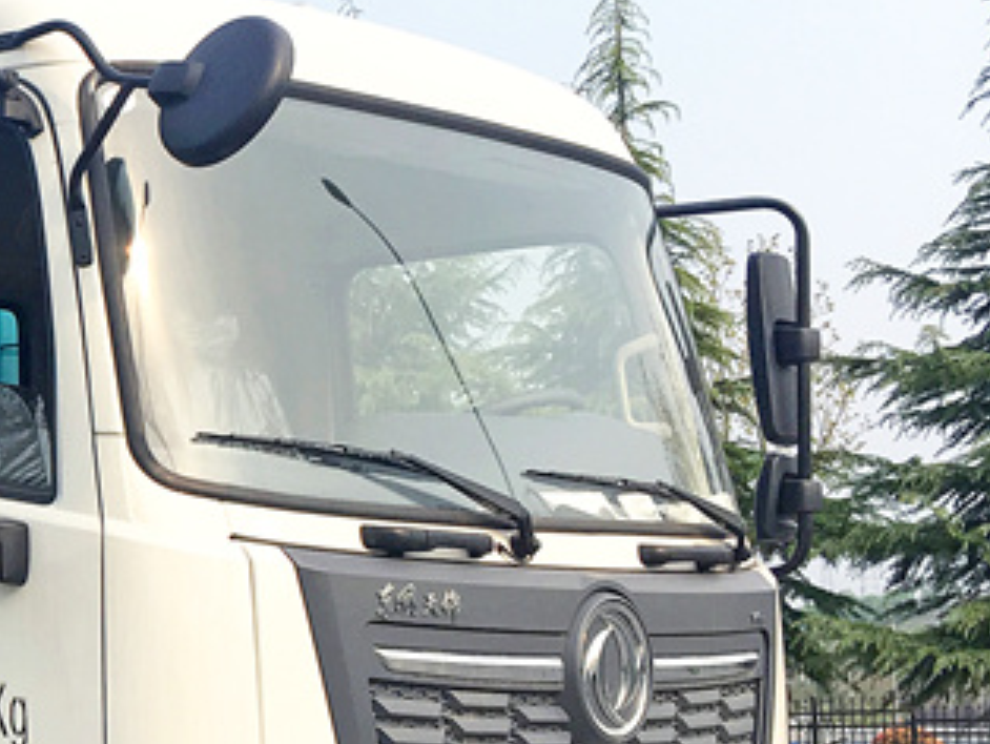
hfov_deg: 21.3
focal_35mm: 83
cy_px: 452
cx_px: -300
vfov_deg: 17.8
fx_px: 2376
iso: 25
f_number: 2.2
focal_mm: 4.15
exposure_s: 1/818
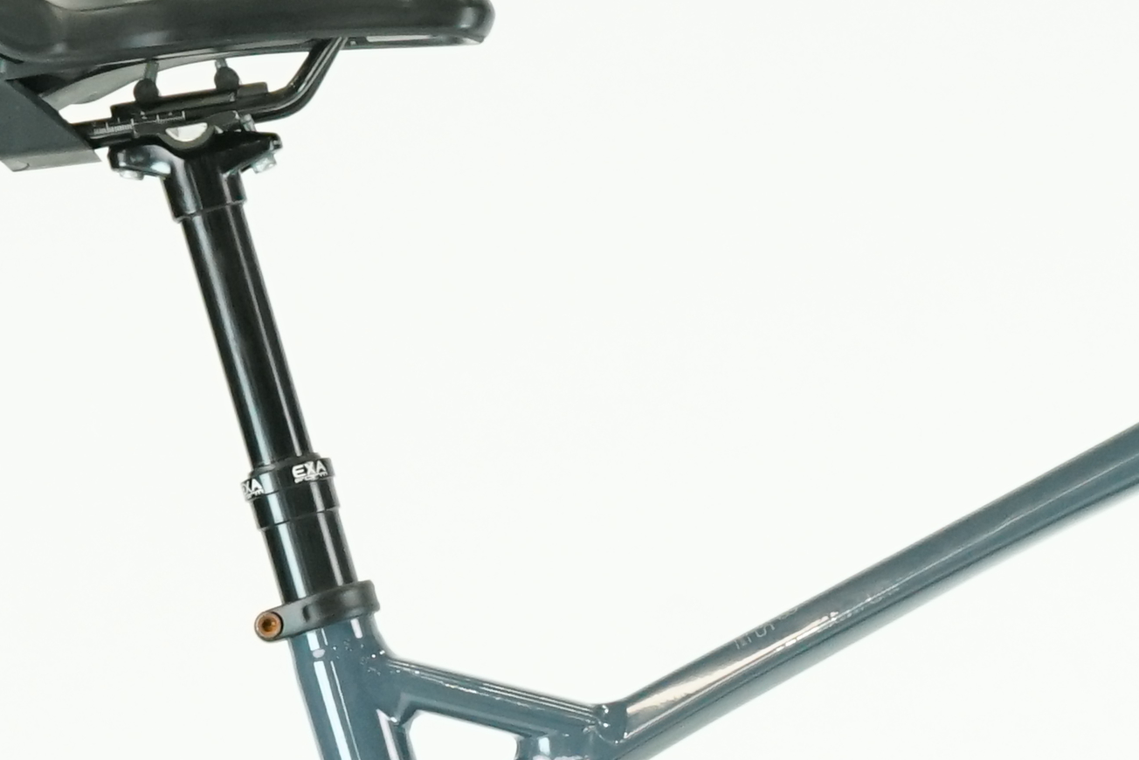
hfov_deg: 8.1
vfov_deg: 5.4
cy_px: 1078
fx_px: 8006
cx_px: 914
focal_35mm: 253
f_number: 5
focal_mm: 55
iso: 2000
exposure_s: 1/200
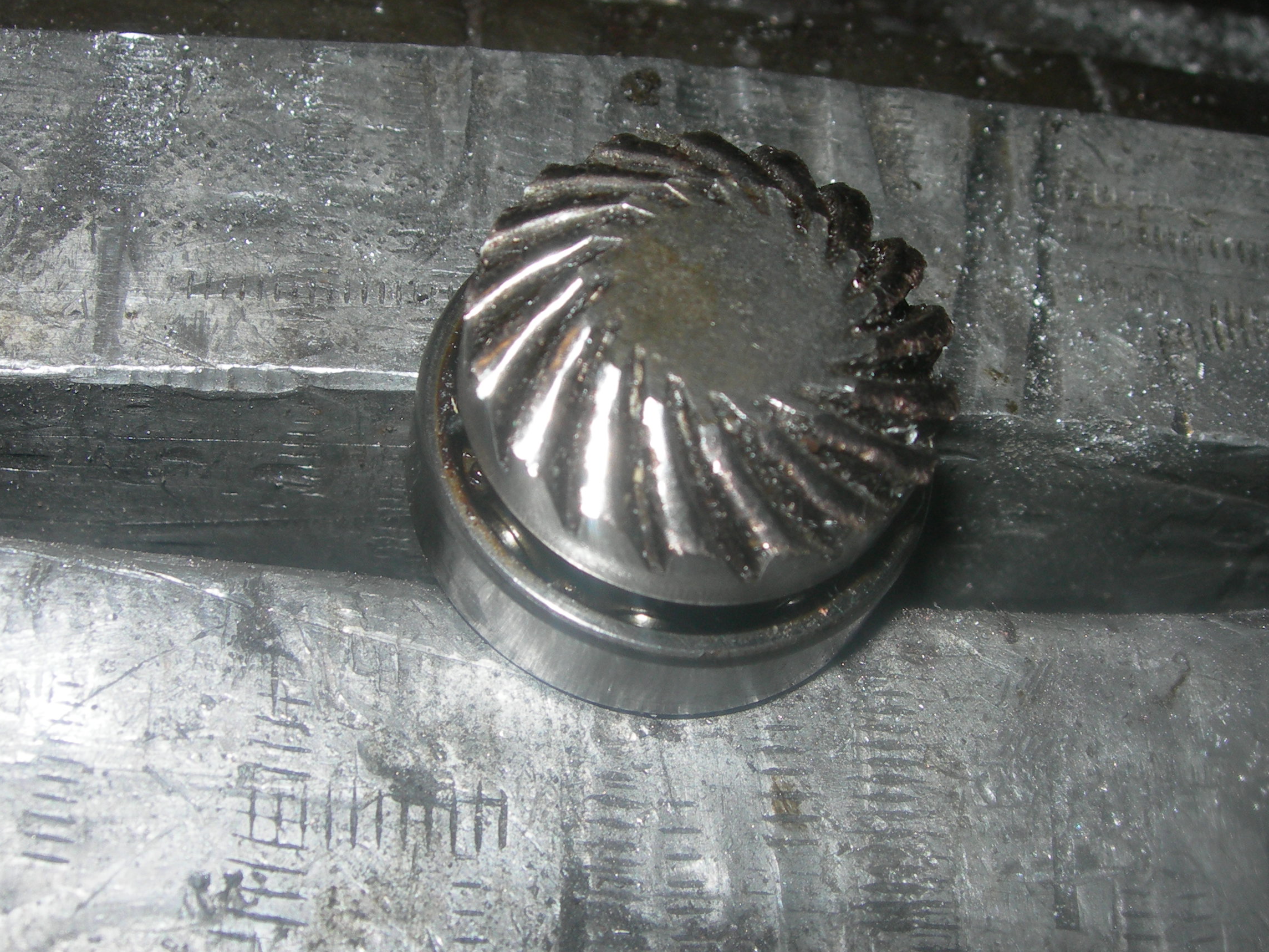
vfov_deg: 28.6
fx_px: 1870
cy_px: 505
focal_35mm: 51
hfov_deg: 37.5
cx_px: 617
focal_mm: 7.8
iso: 50
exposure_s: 1/60.1
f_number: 4.8
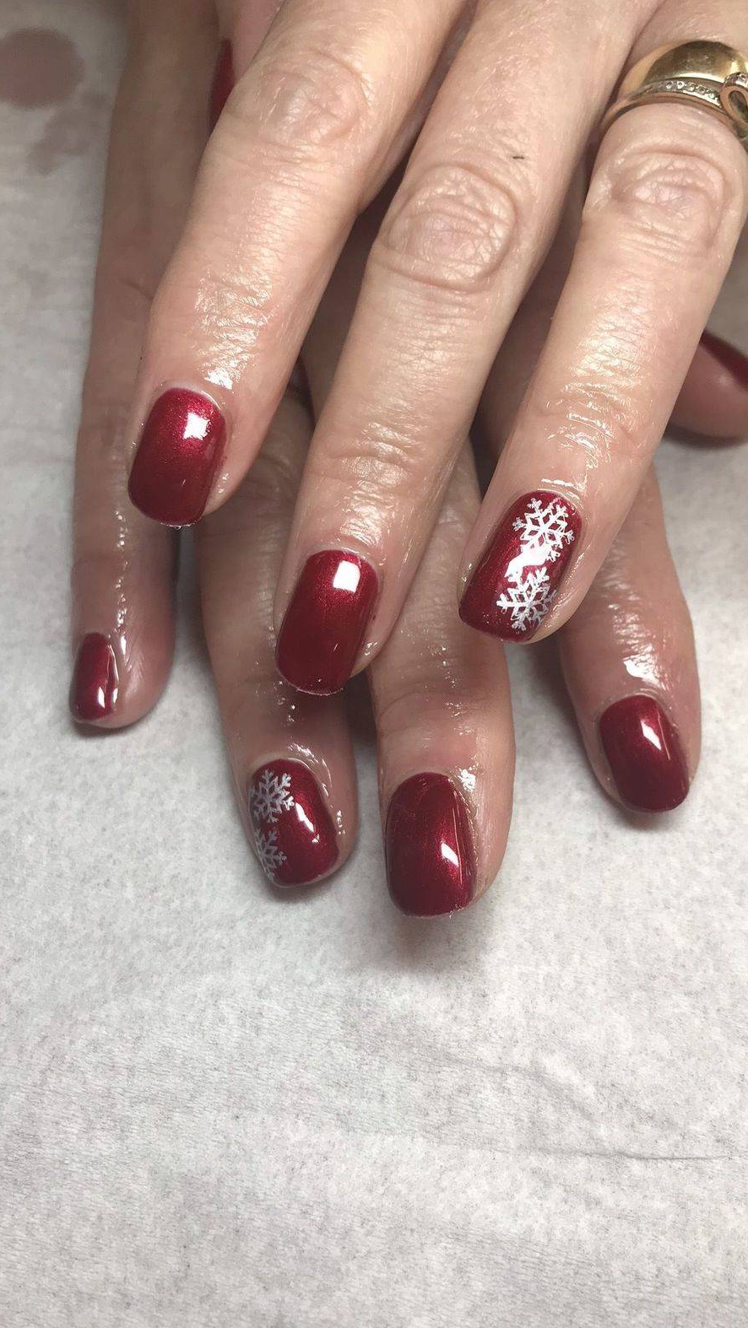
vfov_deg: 62.6
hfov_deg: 37.4
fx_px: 1092
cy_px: 674
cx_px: 490
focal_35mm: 31
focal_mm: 3.99
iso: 20
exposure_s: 1/138
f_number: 1.8
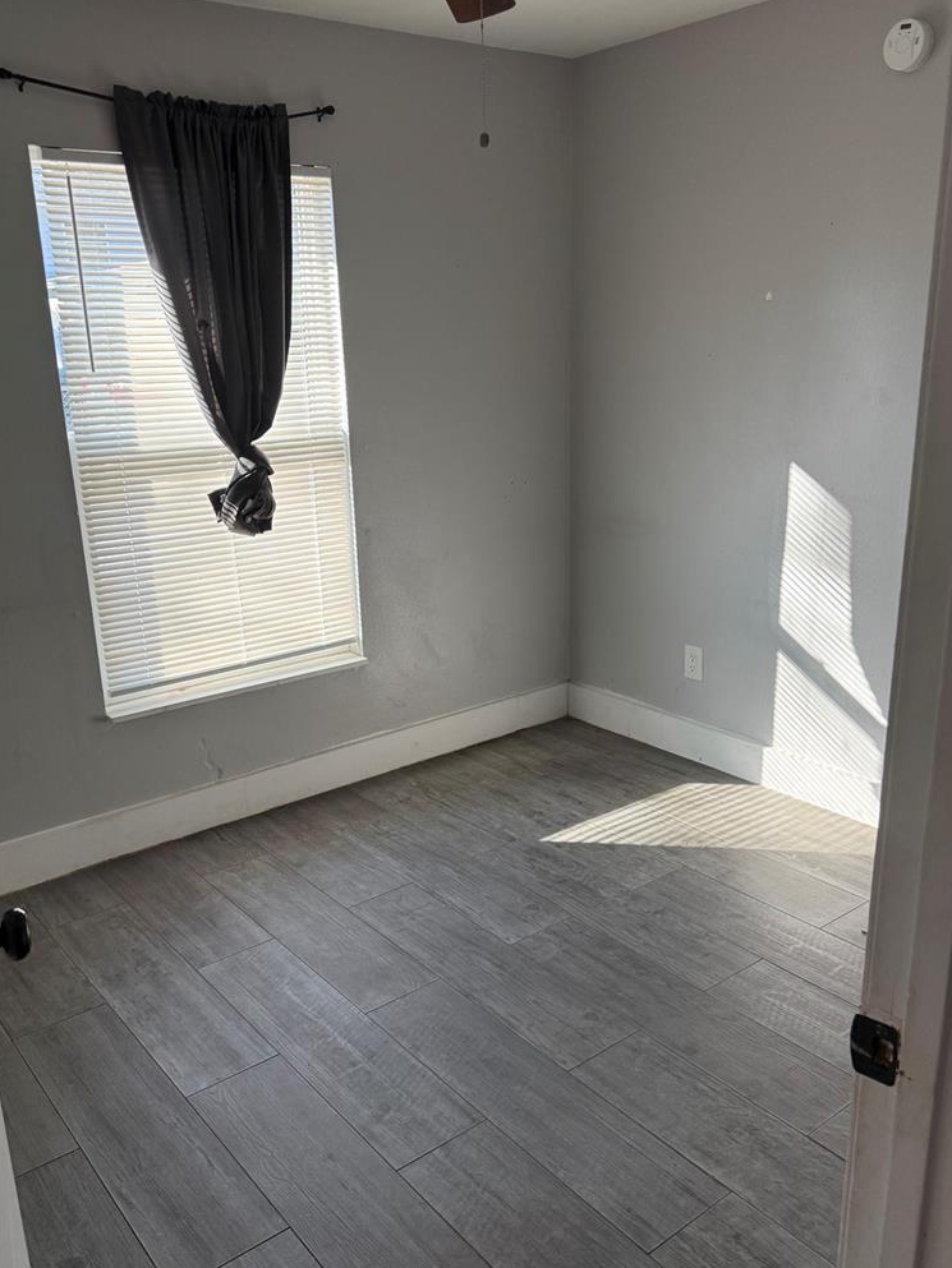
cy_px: 668
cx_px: 474
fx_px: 1063
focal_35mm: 29
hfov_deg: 48.2
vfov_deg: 61.6
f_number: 1.78
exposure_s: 1/232
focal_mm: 6.76
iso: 160
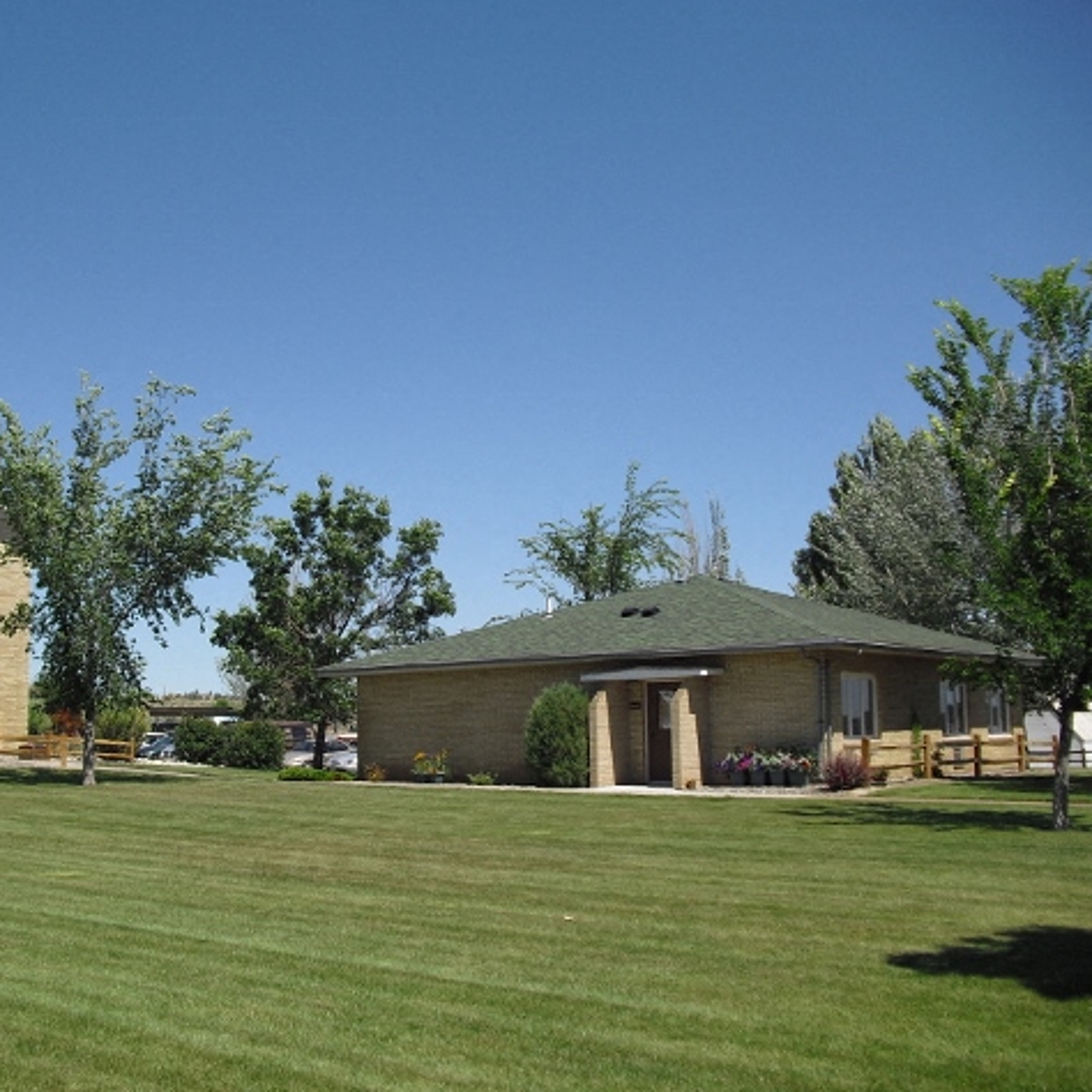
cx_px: 362
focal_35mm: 43
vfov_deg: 39.2
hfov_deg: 38.7
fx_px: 1535
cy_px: 541
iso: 64
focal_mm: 6.3
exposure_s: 1/200
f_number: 7.8
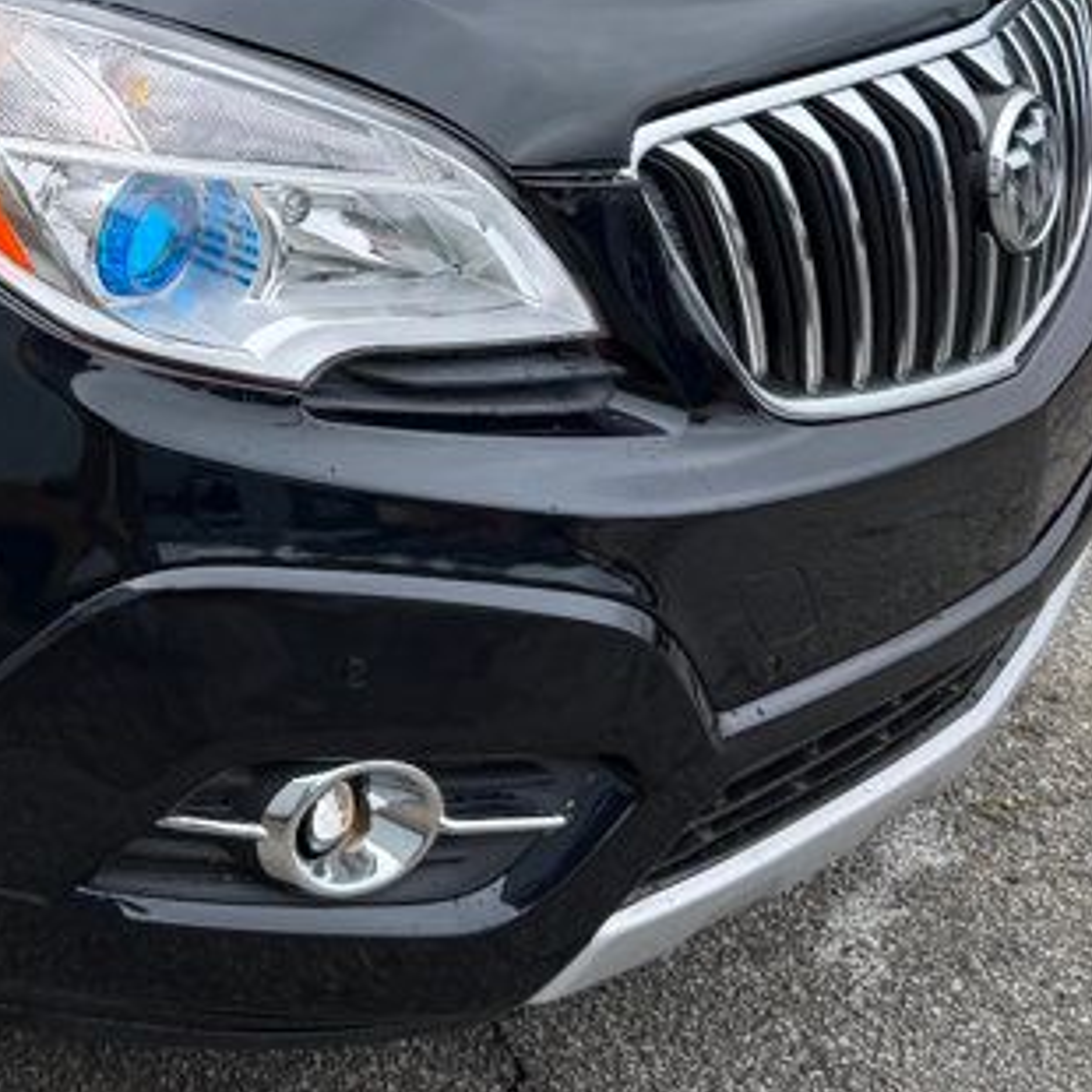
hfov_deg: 22.8
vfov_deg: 23.8
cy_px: 63
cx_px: -190
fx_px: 2498
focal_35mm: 70
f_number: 1.78
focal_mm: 6.76
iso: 80
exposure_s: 1/1493
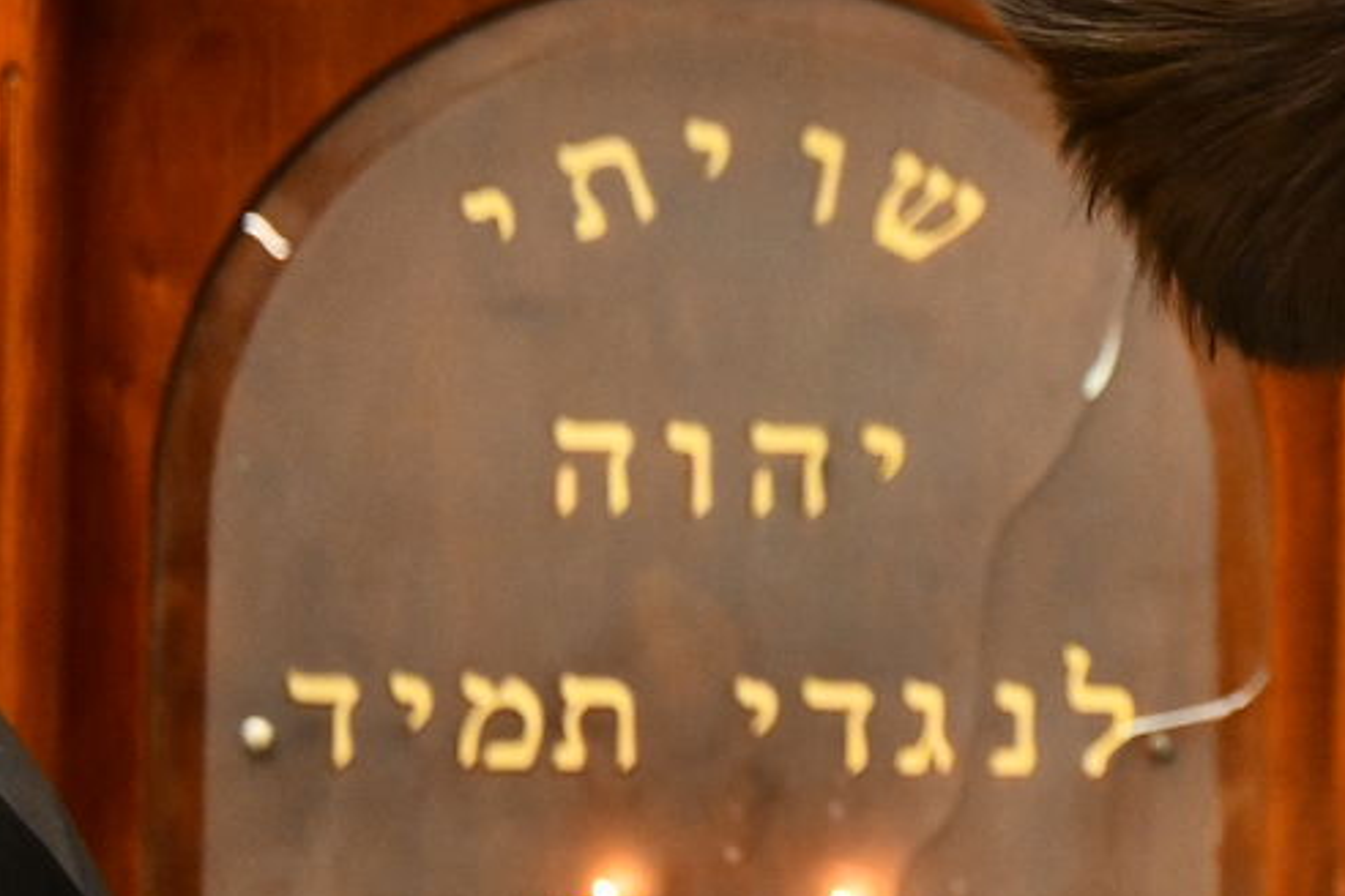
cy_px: 417
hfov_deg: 7.3
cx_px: 1823
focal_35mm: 279
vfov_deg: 4.9
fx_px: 10423
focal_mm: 98
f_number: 5.3
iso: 3200
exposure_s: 1/125
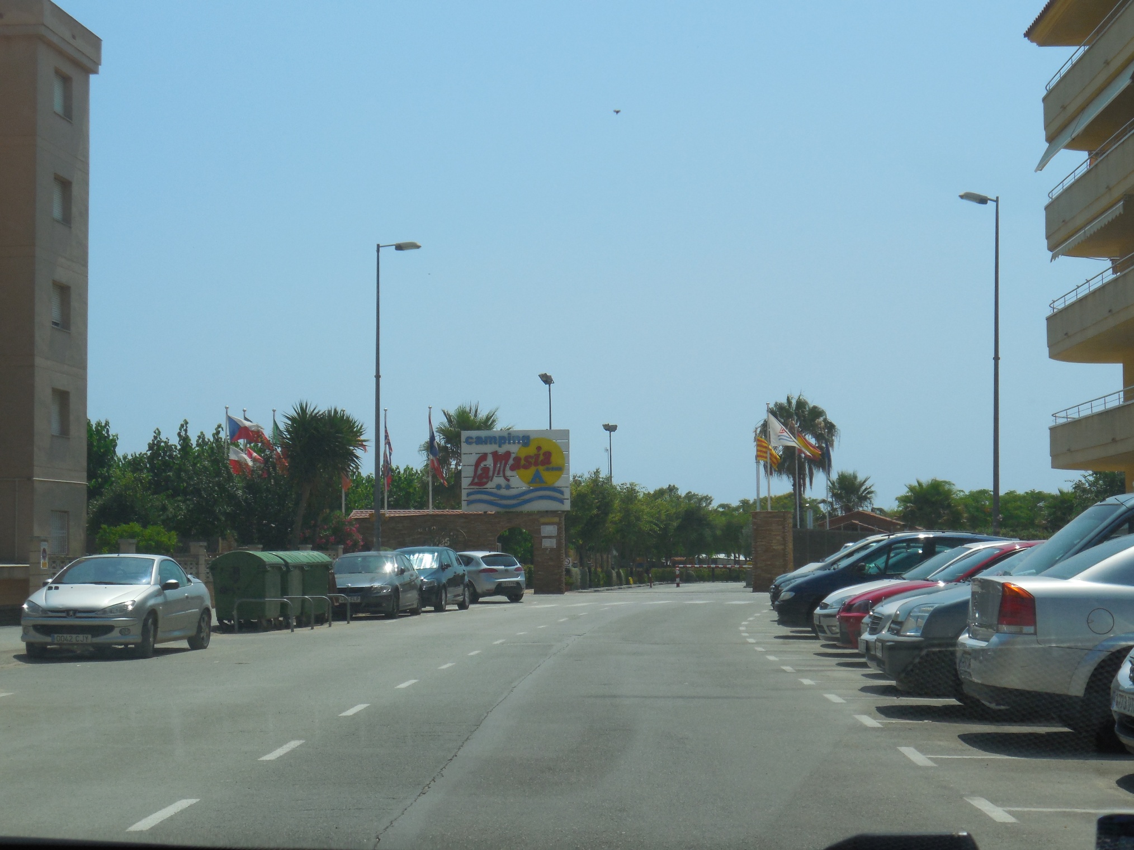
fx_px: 2064
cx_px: 567
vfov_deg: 23.3
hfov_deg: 30.7
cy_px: 425
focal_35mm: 63
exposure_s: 1/1000
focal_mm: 11.3
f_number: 5.6
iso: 125
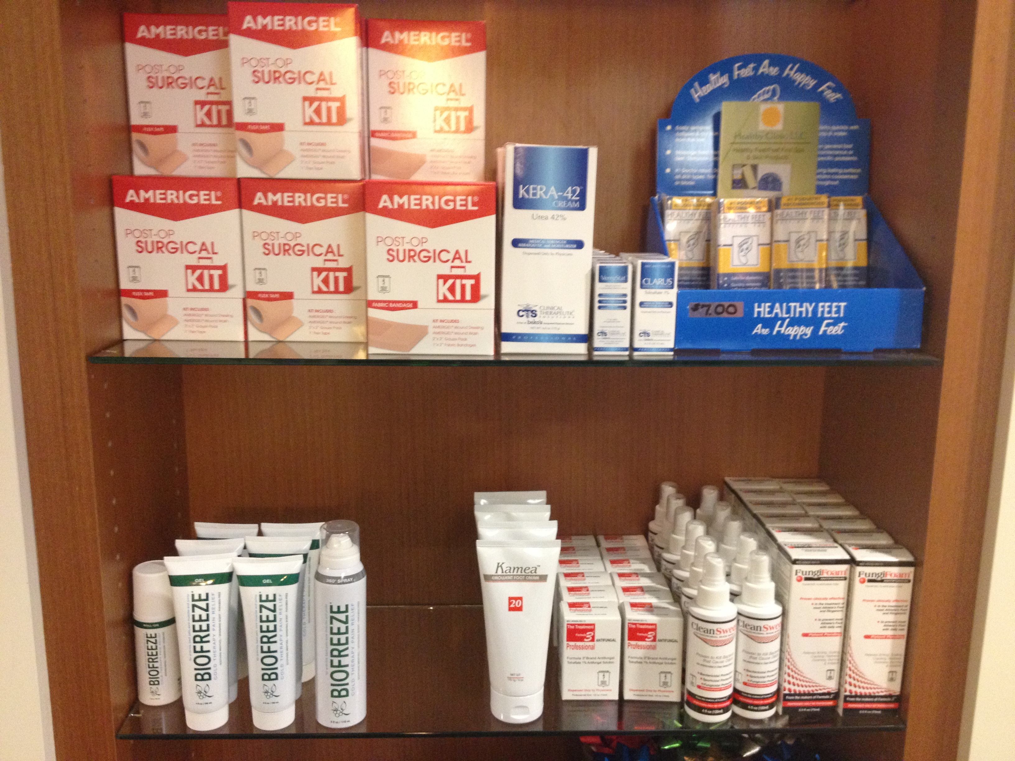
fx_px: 1026
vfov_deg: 40.7
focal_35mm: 35
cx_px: 508
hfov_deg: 52.6
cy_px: 380
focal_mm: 4.28
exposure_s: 1/20
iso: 250
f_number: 2.4
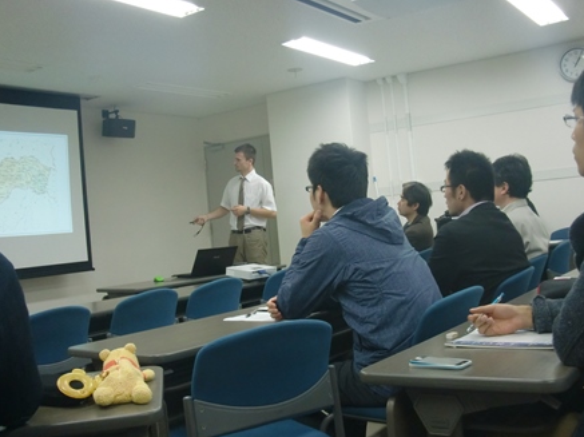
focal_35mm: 39
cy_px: 222
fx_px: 657
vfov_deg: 36.8
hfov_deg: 47.9
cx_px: 294
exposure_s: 1/60
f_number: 3.9
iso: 250
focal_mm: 6.66
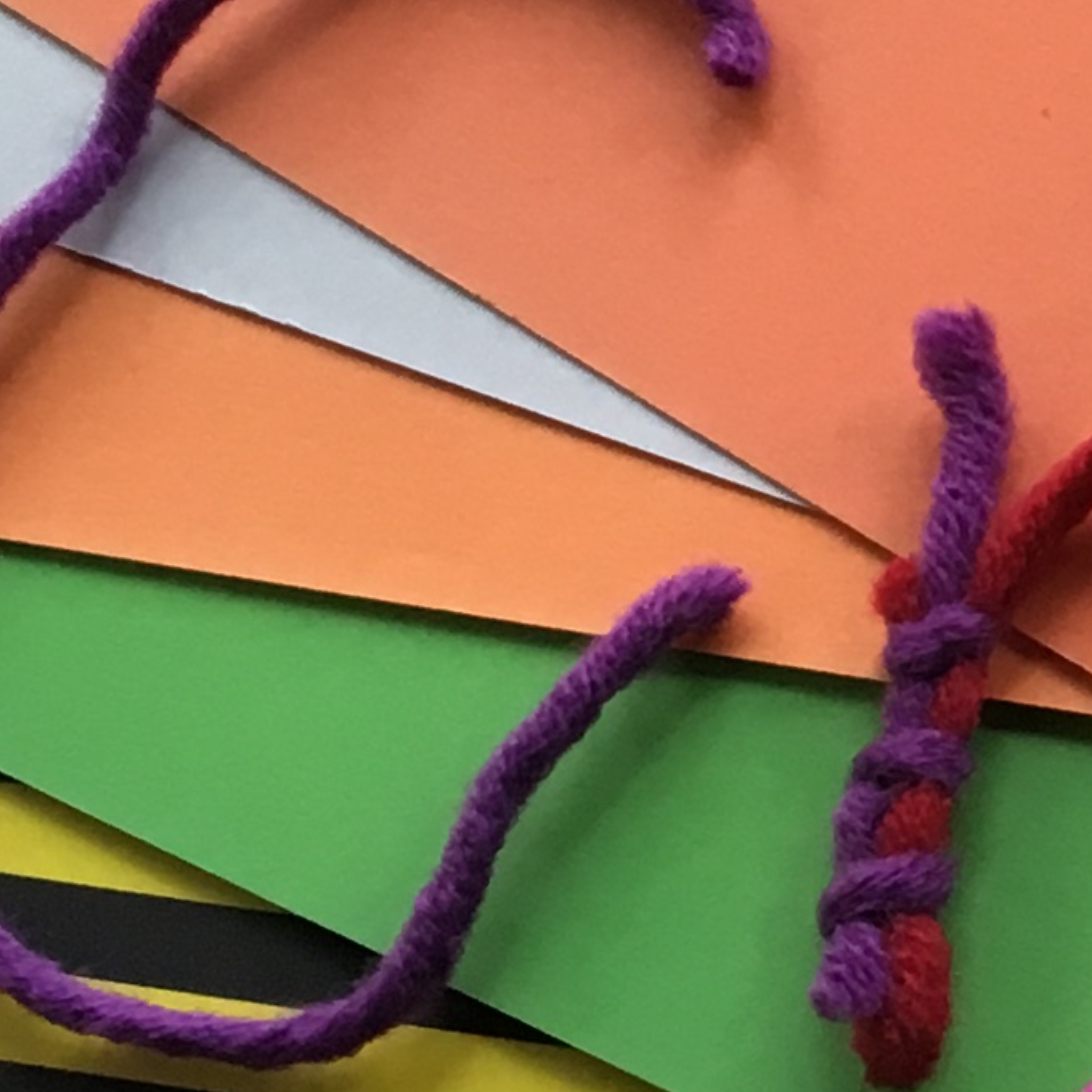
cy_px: -58
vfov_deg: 11.4
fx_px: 5425
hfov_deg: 10.2
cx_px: 2496
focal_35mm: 152
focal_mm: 4.15
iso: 40
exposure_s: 1/33
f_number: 2.2
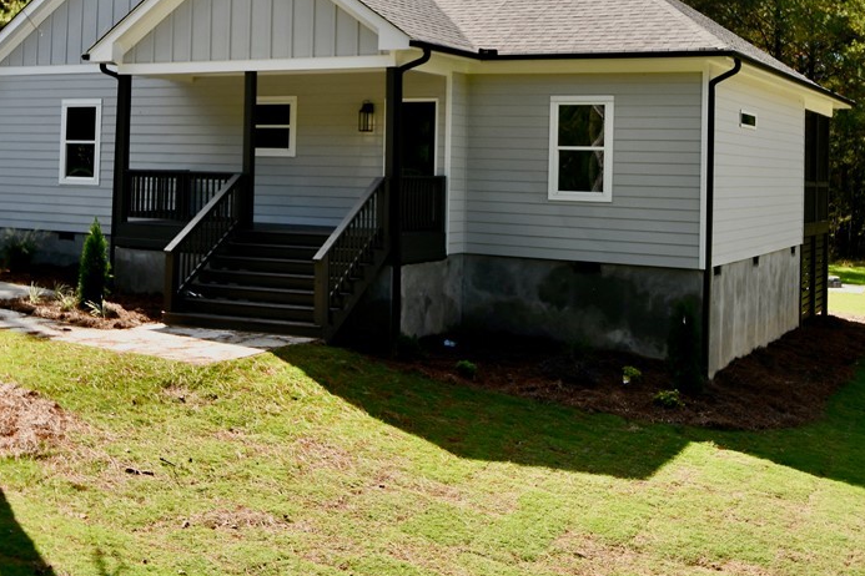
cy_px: 128
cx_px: 428
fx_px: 1129
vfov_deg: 28.1
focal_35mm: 47
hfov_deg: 41.9
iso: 200
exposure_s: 1/250
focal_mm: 20
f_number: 8
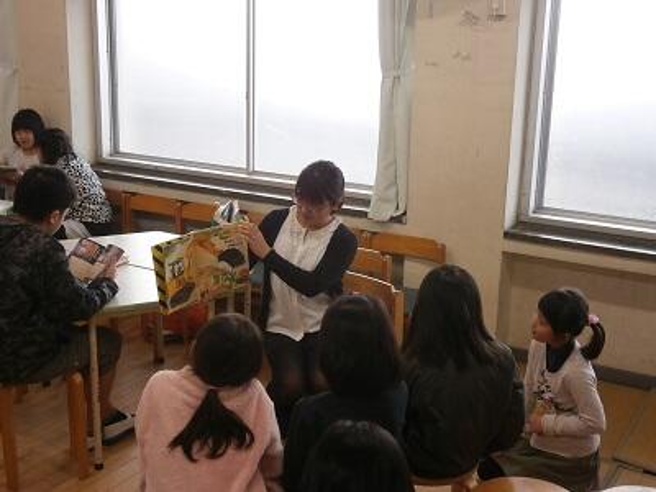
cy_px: 246
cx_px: 328
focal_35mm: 47
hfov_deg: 40.4
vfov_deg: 30.9
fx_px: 891
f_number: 3.4
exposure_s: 1/40
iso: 125
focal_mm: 8.3
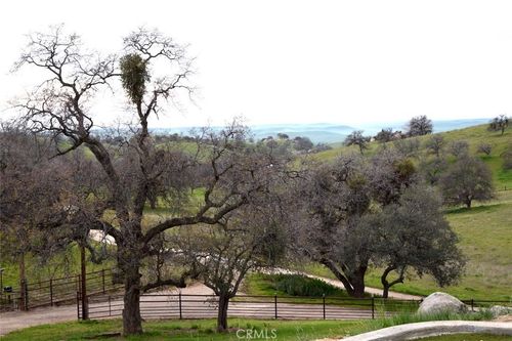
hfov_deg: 28.1
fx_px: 1024
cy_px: 170
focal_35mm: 72
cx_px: 256
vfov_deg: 18.9
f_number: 7.1
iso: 100
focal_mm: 48
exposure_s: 1/200
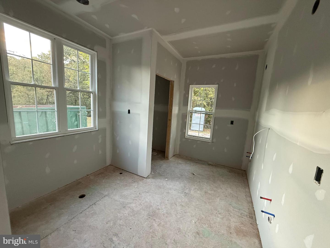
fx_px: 133
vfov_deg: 85.7
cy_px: 124
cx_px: 165
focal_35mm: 14
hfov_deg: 102.1
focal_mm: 2.22
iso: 640
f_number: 2.2
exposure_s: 1/60
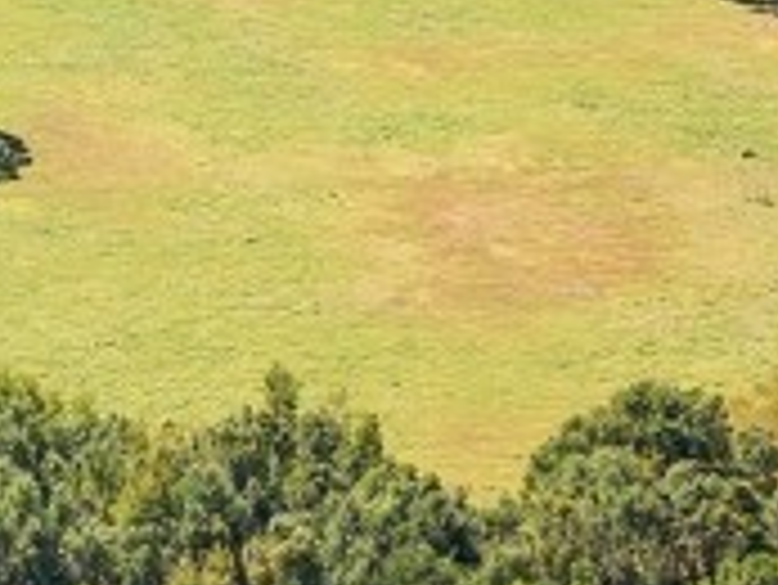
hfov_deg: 13.7
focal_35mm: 142
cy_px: 225
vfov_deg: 10.5
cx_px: -27
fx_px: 3194
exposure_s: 1/5000
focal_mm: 8.67
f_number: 1.8
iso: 300
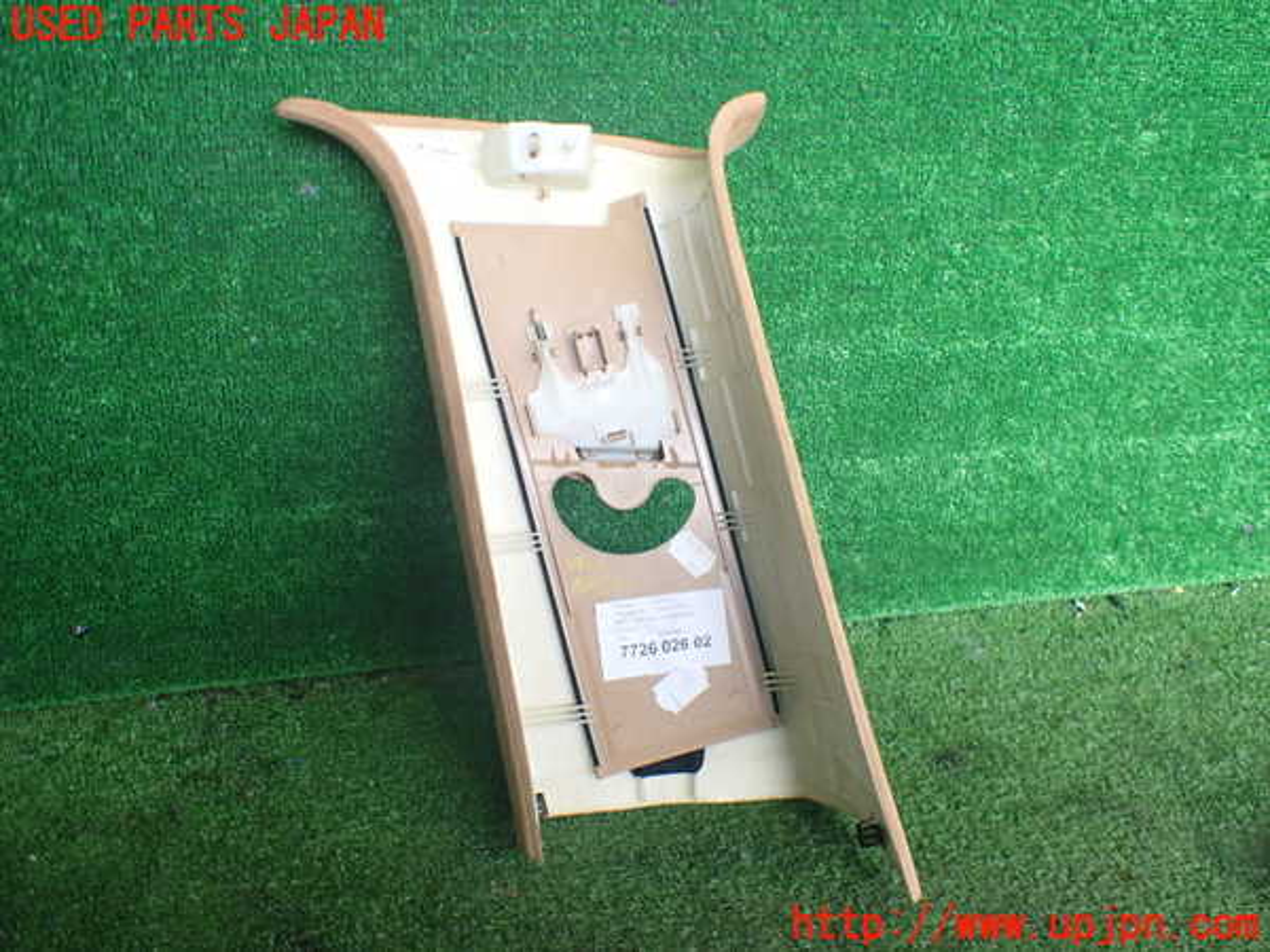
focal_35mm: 30
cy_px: 476
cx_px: 635
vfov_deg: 46.8
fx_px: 1101
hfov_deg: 60.0
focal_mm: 5.4
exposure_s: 1/125
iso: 250
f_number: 2.3
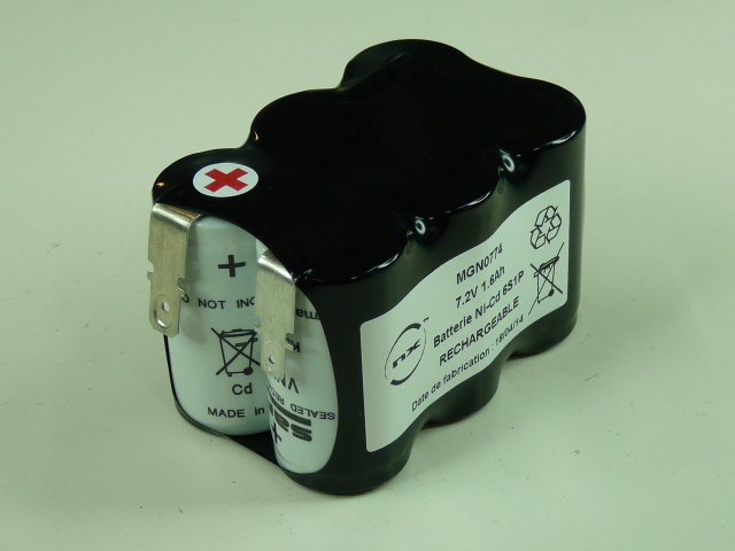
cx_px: 368
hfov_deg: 19.8
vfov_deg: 14.9
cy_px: 276
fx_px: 2102
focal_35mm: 99
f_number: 3.2
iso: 100
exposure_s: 1/60
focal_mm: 9.9
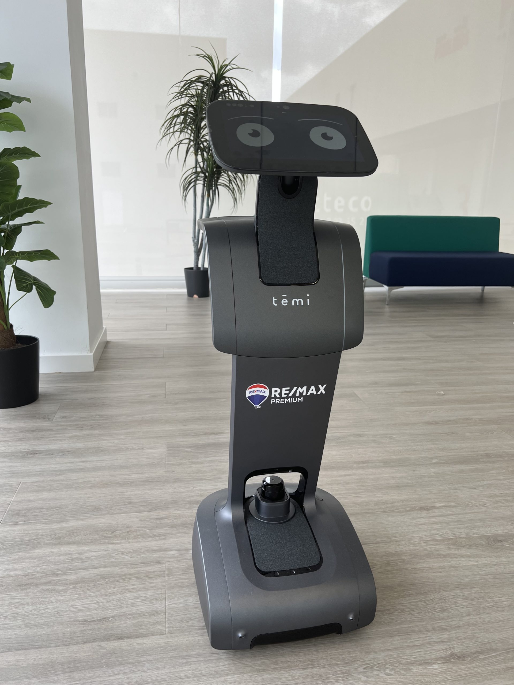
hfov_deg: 53.1
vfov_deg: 67.3
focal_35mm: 26
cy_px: 342
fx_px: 515
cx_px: 257
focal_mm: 5.7
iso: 32
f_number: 1.5
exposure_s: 1/100
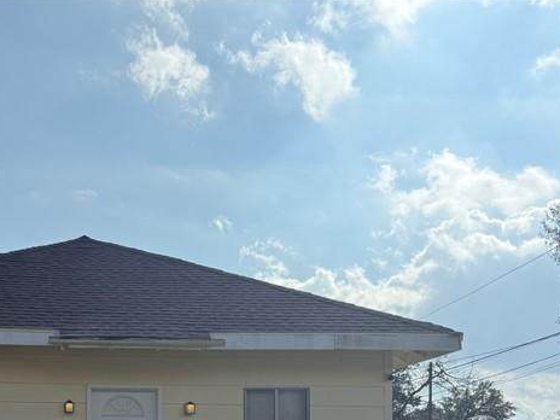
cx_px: 72
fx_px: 857
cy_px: 459
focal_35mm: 53
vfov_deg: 25.6
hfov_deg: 34.5
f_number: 1.78
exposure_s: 1/14286
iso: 125
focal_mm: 6.76
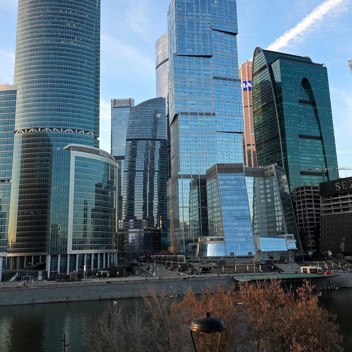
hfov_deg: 49.7
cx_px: 181
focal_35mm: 33
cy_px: 166
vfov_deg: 49.7
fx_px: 380
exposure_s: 1/370
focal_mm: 6.3
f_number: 1.7
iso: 50
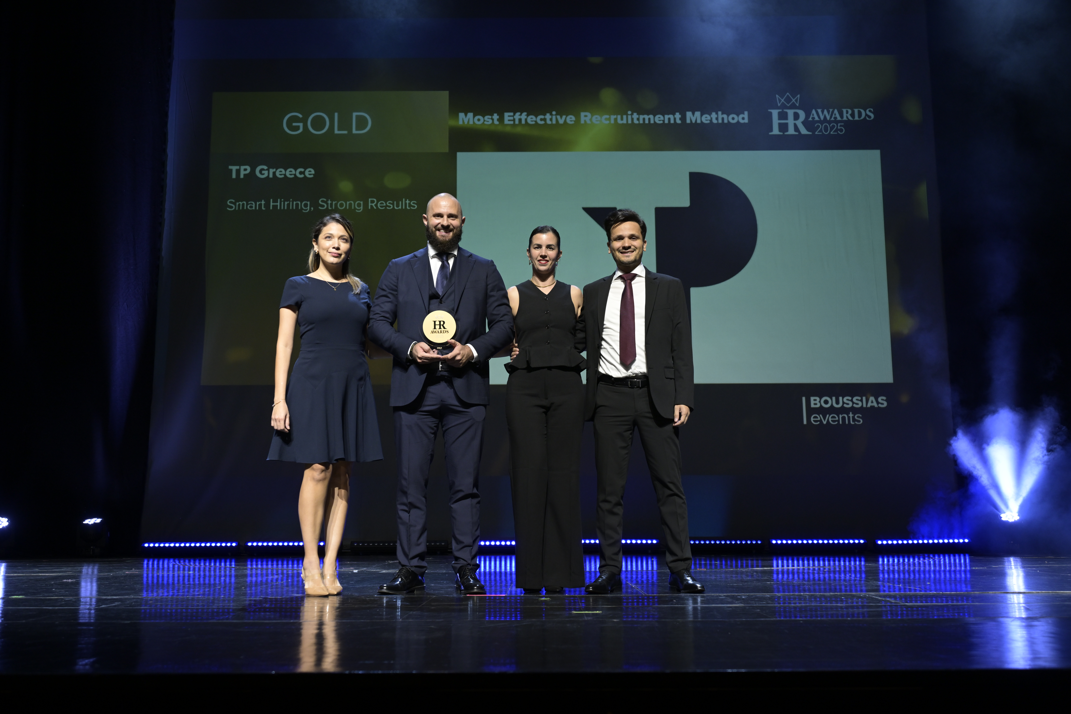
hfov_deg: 53.1
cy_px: 357
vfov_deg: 36.9
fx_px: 1071
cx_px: 536
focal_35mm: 36
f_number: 4
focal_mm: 36
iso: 1000
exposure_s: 1/125
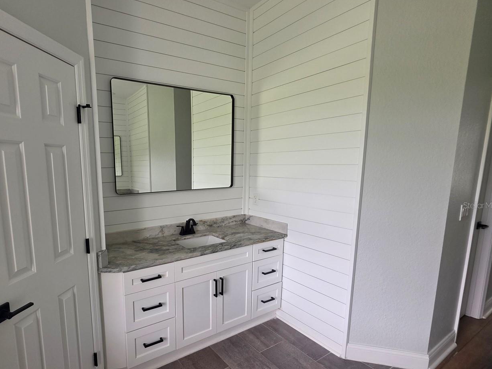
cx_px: 180
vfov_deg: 74.5
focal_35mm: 17
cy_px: 205
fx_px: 242
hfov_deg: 88.9
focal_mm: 2.2
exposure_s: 1/120
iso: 80
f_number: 1.9
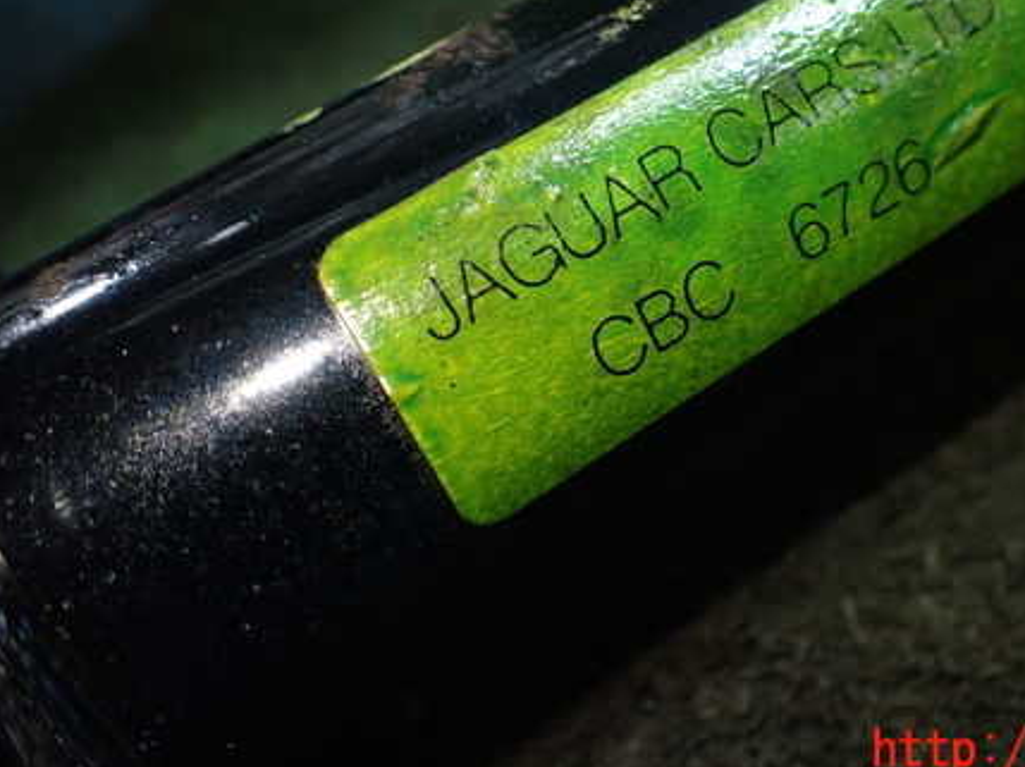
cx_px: 695
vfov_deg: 33.9
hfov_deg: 44.1
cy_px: 244
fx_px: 1243
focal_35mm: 42
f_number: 2.3
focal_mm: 5.4
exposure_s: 1/125
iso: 400
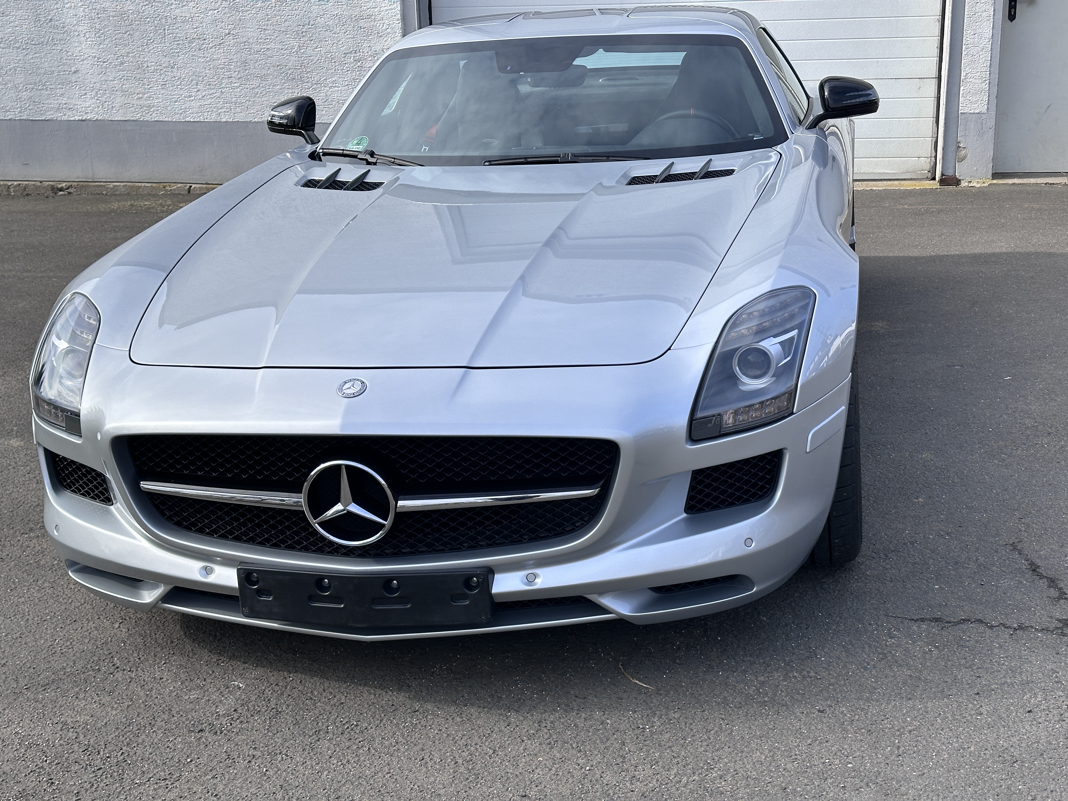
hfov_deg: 39.7
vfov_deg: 30.3
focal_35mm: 48
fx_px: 1481
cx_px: 534
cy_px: 400
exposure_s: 1/2890
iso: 64
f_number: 1.78
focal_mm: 6.86
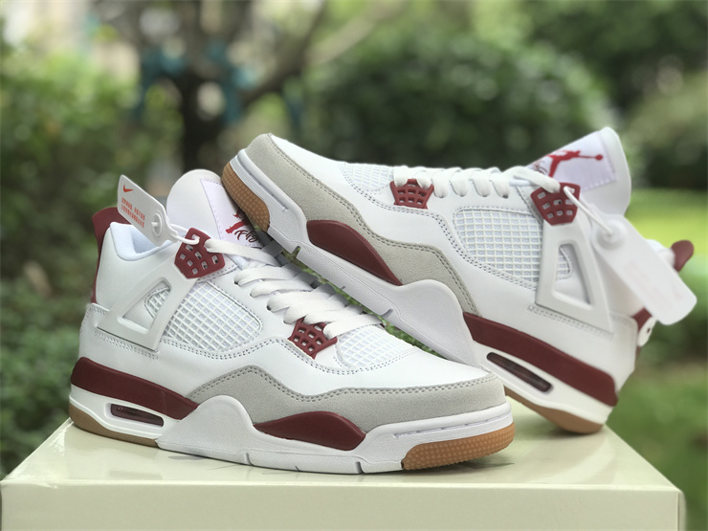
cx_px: 354
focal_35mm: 57
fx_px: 1166
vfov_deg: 25.7
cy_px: 266
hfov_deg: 33.8
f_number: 2.8
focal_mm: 6.6
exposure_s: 1/112
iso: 20
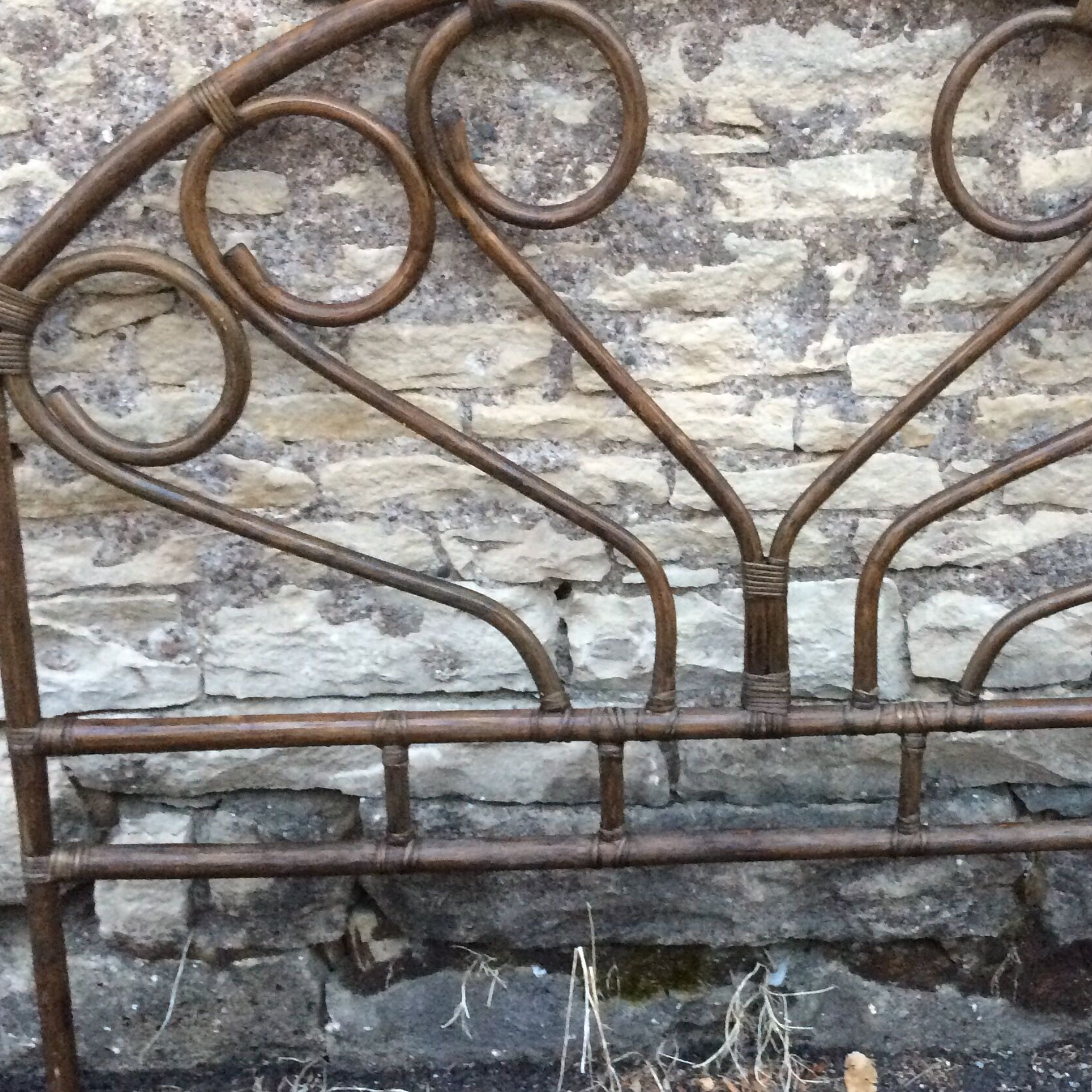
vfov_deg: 34.0
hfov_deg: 33.3
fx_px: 1785
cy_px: 534
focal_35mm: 50
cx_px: 830
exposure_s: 1/33
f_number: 2.2
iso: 320
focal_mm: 4.15
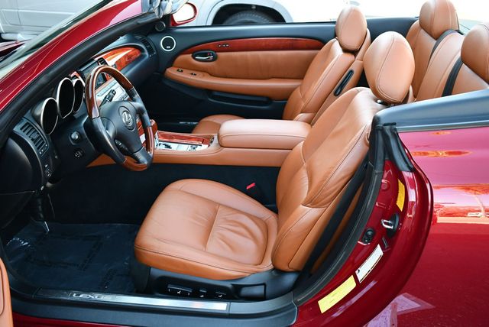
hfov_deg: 53.1
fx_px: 489
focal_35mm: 36
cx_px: 244
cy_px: 164
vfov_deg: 36.9
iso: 720
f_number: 3.5
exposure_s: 1/250
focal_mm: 18
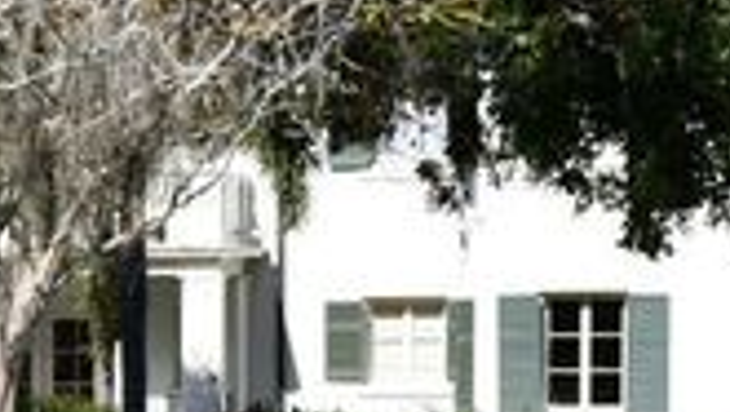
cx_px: -234
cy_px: 651
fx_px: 4241
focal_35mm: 219
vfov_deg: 5.5
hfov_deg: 9.6
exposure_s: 1/250
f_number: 8
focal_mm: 27
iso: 100
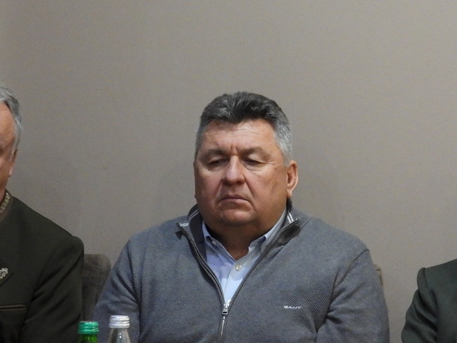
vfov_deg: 6.6
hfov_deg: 8.8
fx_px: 2957
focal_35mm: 224
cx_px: 206
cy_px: 189
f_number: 4
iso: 800
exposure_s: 1/8
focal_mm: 20.7
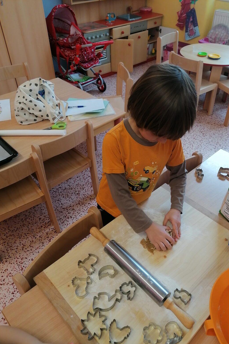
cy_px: 177
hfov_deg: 44.9
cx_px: 128
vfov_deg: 63.6
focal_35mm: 29
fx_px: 277
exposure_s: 1/50
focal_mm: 4.75
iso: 80
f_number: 1.8
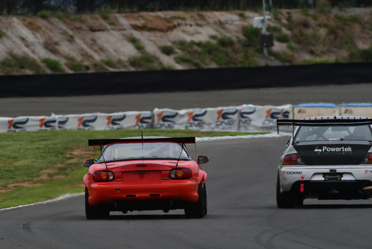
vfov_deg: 1.9
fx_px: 7442
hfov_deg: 2.9
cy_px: 124
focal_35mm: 720
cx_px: 186
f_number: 10
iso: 320
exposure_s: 1/640
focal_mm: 480
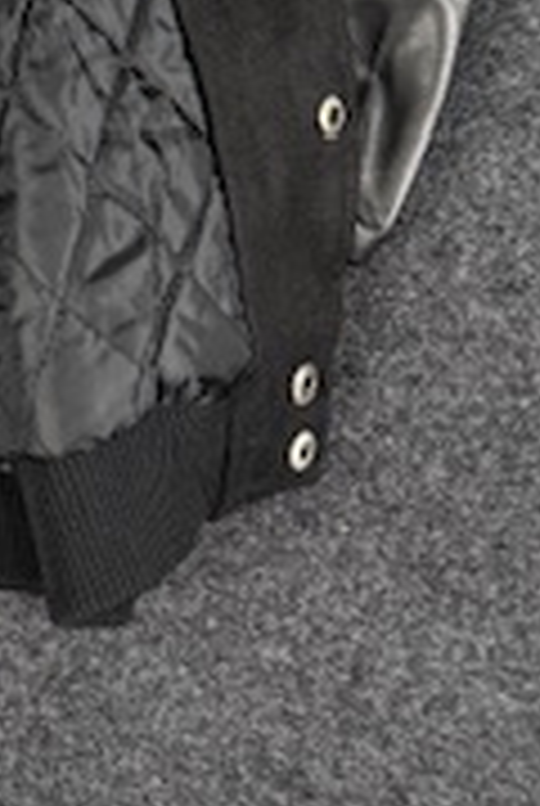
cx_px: -446
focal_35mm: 89
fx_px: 1995
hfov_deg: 13.7
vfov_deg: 19.3
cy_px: -473
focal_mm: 6.76
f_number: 1.78
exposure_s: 1/50
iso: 200
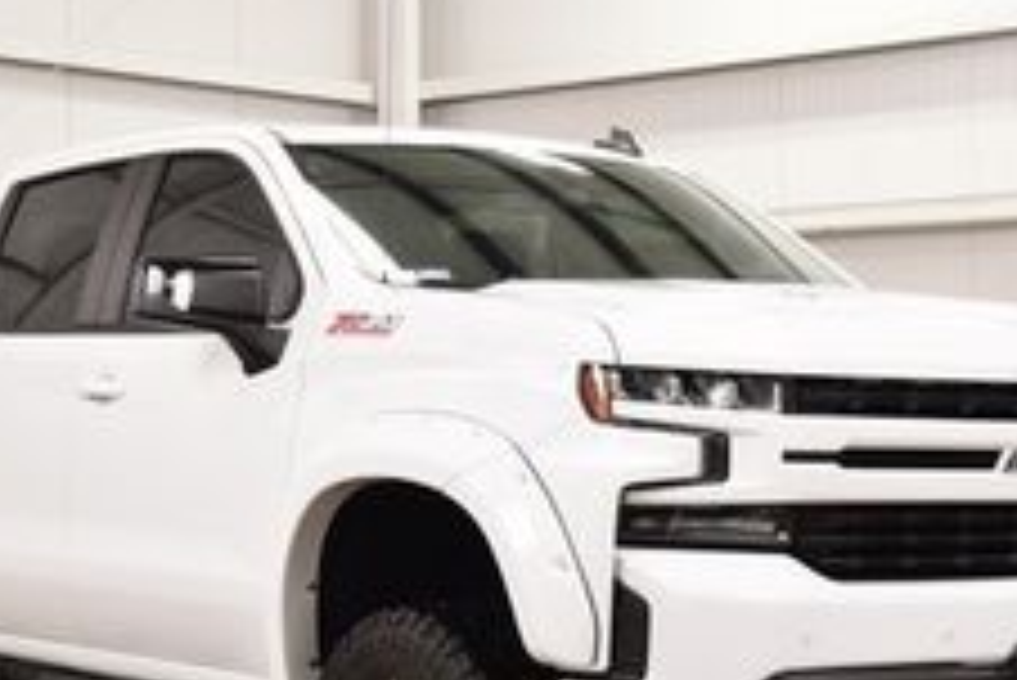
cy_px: 498
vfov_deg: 14.7
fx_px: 2626
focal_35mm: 93
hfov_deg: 21.9
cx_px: 486
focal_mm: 35
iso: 1400
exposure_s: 1/60
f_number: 8
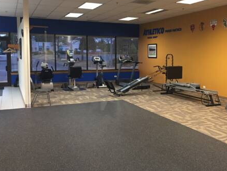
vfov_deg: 35.9
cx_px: 141
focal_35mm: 40
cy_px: 71
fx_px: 262
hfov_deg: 46.4
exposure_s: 1/30
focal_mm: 4.15
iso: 160
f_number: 2.2
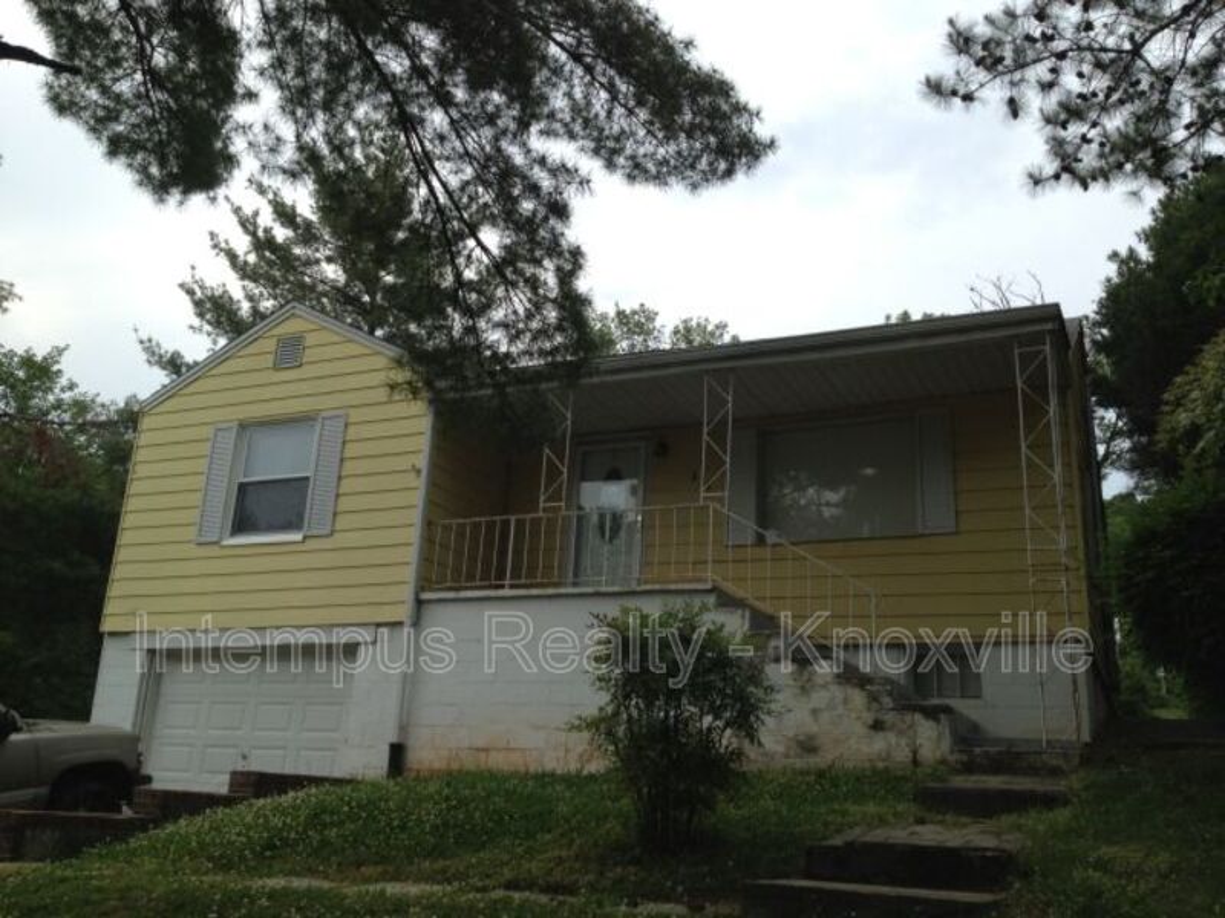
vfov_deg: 40.7
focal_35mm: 35
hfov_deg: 52.6
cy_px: 459
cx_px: 612
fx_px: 1239
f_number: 2.4
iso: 64
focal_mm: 4.28
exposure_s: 1/365
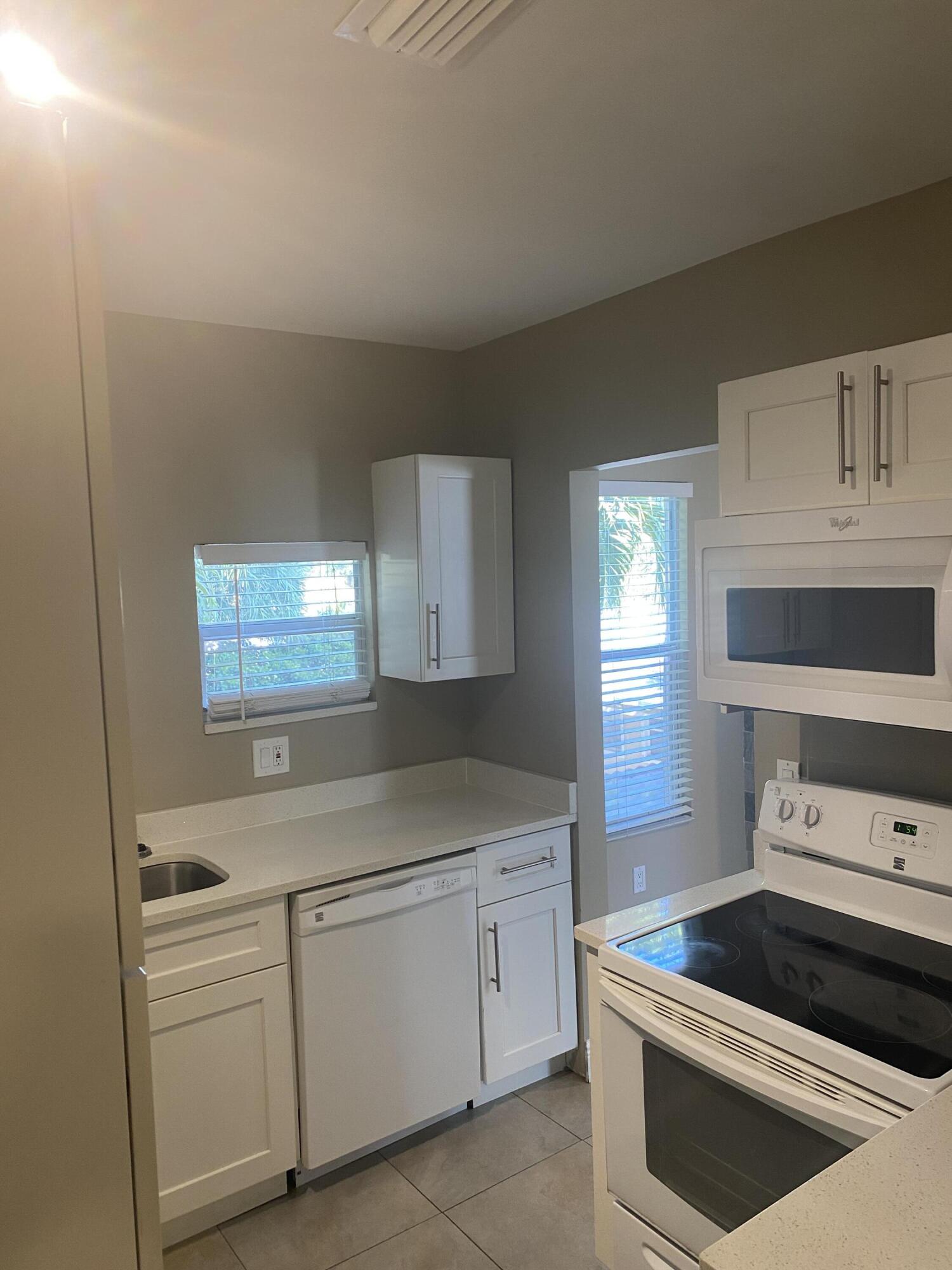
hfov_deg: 53.1
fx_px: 953
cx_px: 476
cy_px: 635
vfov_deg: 67.3
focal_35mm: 26
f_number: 1.8
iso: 100
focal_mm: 4.25
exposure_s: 1/60
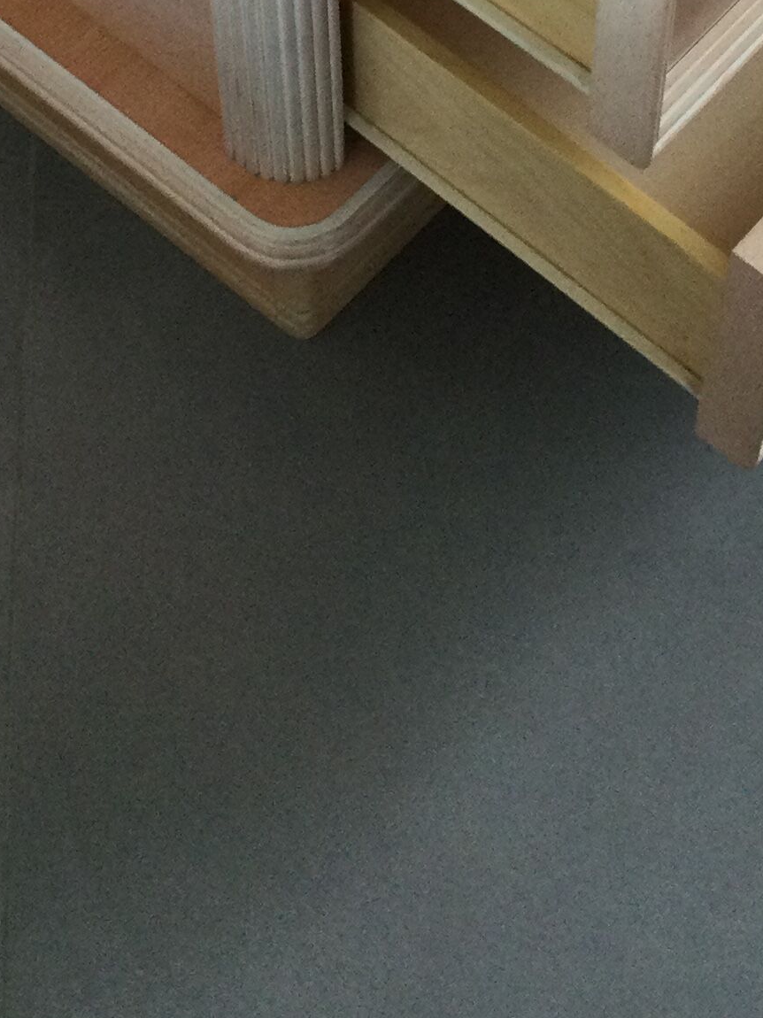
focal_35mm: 88
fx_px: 2587
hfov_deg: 16.8
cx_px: 451
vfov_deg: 20.6
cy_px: -235
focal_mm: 3.3
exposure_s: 1/33
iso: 100
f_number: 2.4
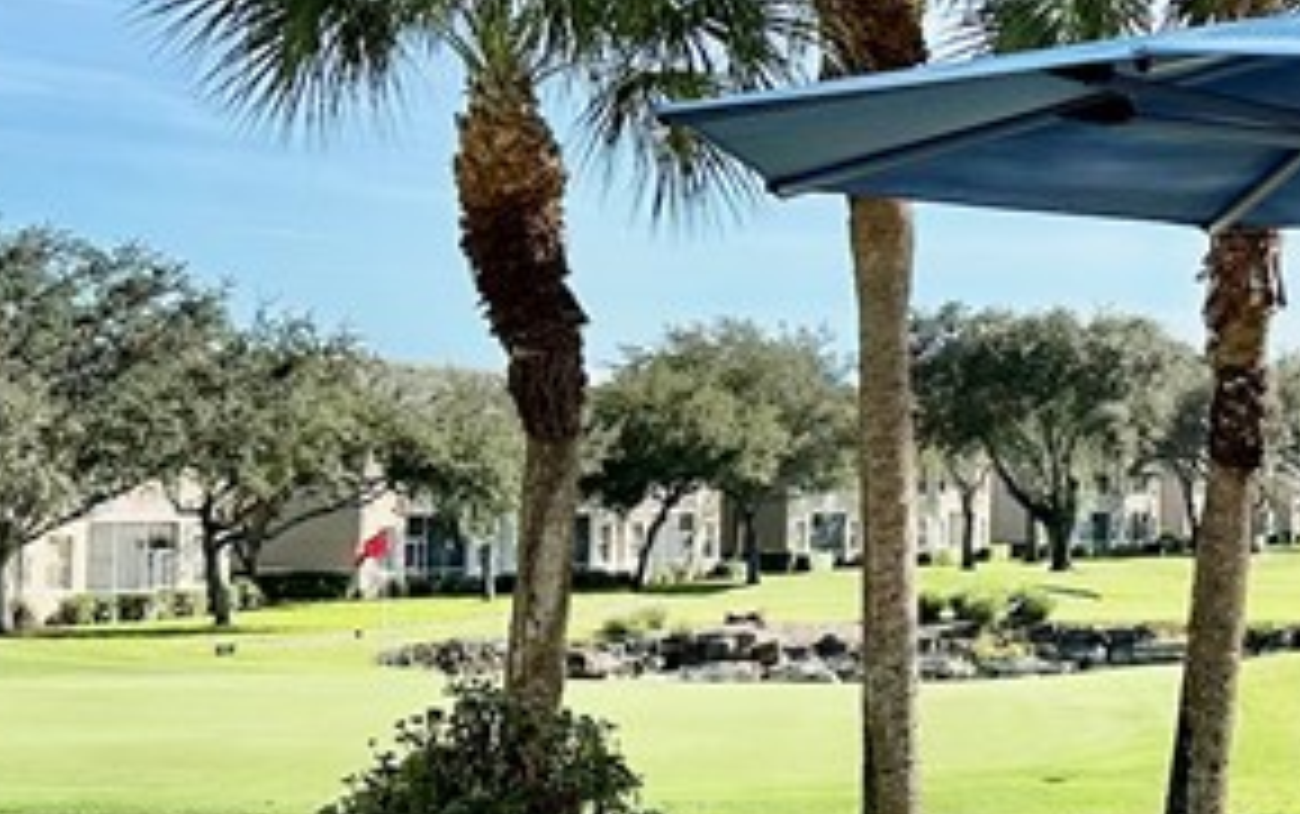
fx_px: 3190
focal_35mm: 90
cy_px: 297
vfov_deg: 14.5
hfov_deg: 19.9
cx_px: 1948
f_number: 1.78
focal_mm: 6.86
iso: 80
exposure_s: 1/3155
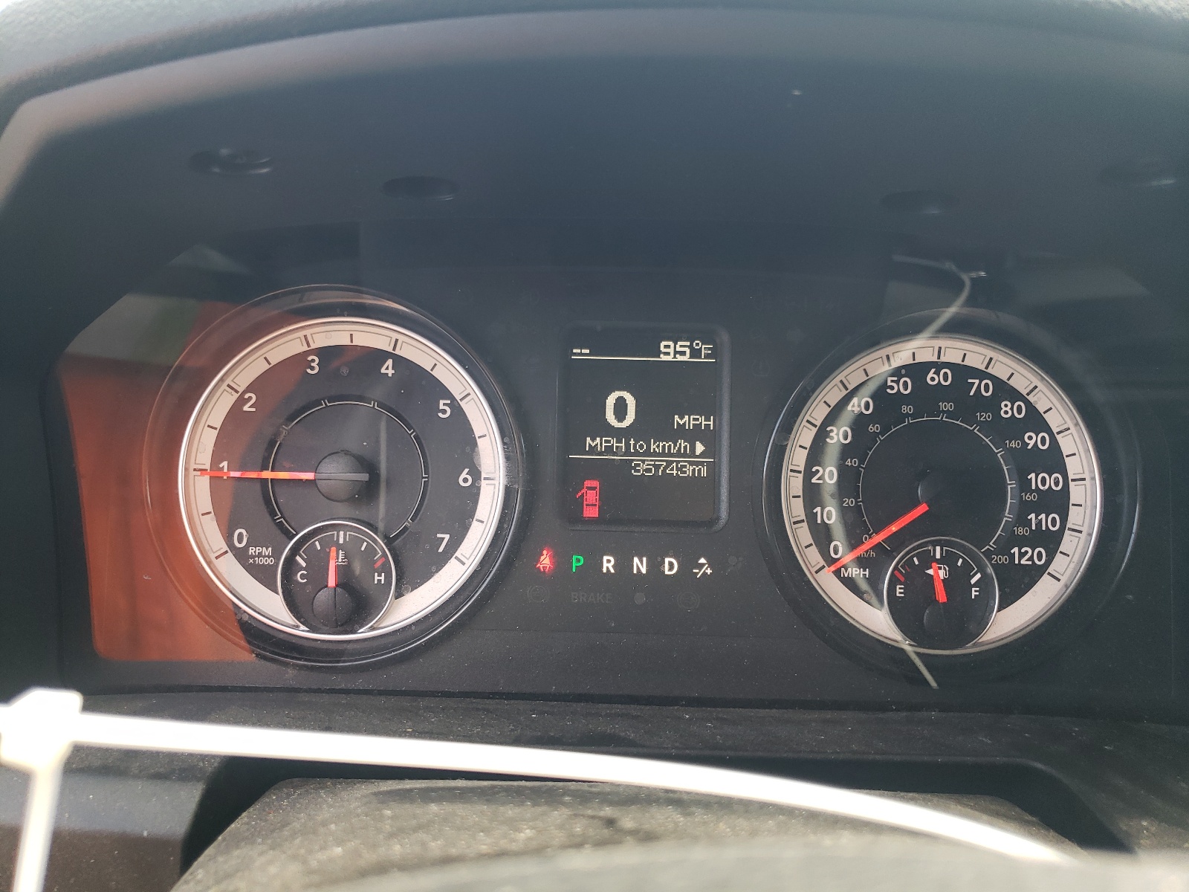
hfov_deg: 67.3
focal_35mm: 26
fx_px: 893
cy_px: 446
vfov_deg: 53.1
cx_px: 594
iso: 67
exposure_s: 1/120
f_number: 1.5
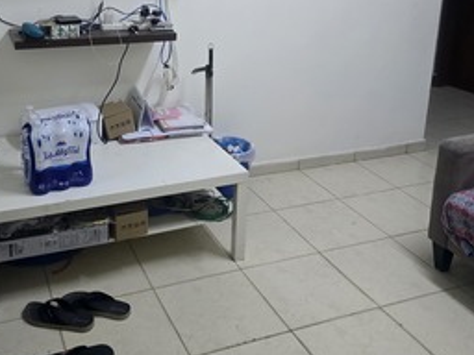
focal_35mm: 41
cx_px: 160
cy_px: 71
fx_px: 561
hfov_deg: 45.1
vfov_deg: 34.1
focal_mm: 6.3
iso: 800
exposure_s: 1/120
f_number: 1.7
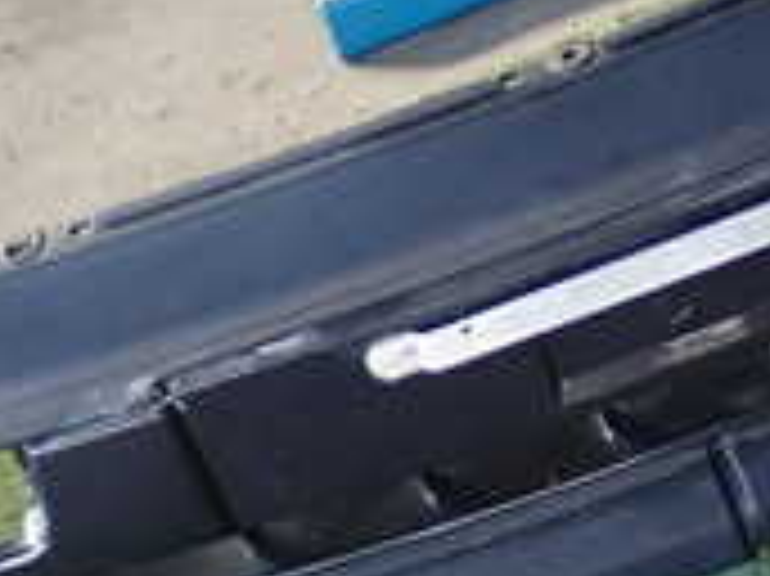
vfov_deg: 9.0
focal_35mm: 165
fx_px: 3668
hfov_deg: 12.0
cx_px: 545
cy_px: 130
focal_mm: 8.4
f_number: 3.1
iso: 250
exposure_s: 1/50
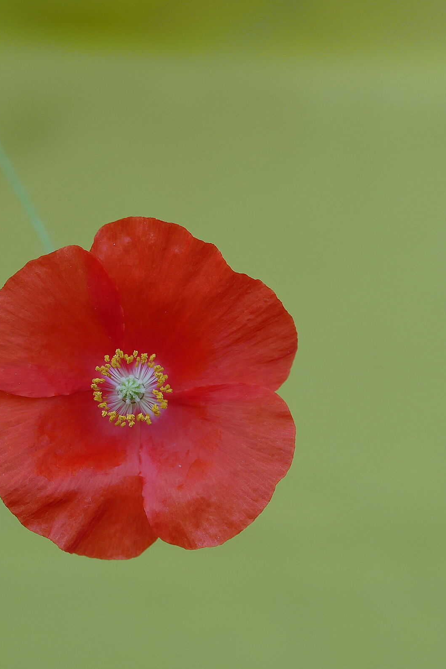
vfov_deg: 14.7
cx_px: -6
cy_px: 335
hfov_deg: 9.7
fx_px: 2601
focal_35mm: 140
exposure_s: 1/320
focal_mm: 45
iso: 200
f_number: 2.5
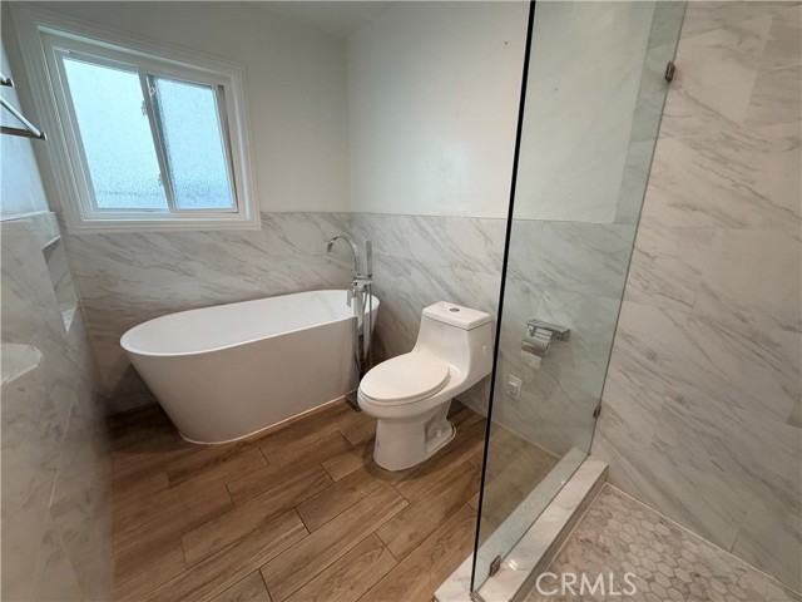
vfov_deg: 85.7
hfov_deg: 102.1
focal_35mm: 14
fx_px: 324
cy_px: 301
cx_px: 401
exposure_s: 1/120
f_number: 2.2
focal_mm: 2.22
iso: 250
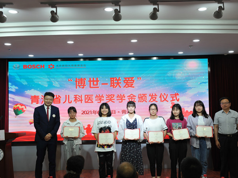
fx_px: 316
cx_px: 121
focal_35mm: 46
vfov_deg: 31.5
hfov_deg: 41.3
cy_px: 89
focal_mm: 42
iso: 800
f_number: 5.6
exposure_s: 1/125
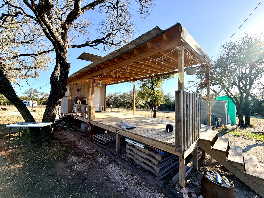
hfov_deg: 102.1
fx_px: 107
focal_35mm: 14
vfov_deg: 85.7
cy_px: 99
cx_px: 132
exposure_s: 1/770
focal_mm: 2.22
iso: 40
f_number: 2.2
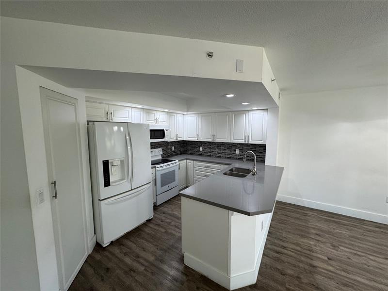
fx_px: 157
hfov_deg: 102.1
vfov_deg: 85.7
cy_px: 146
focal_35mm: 14
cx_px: 194
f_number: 2.2
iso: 160
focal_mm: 2.22
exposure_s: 1/120
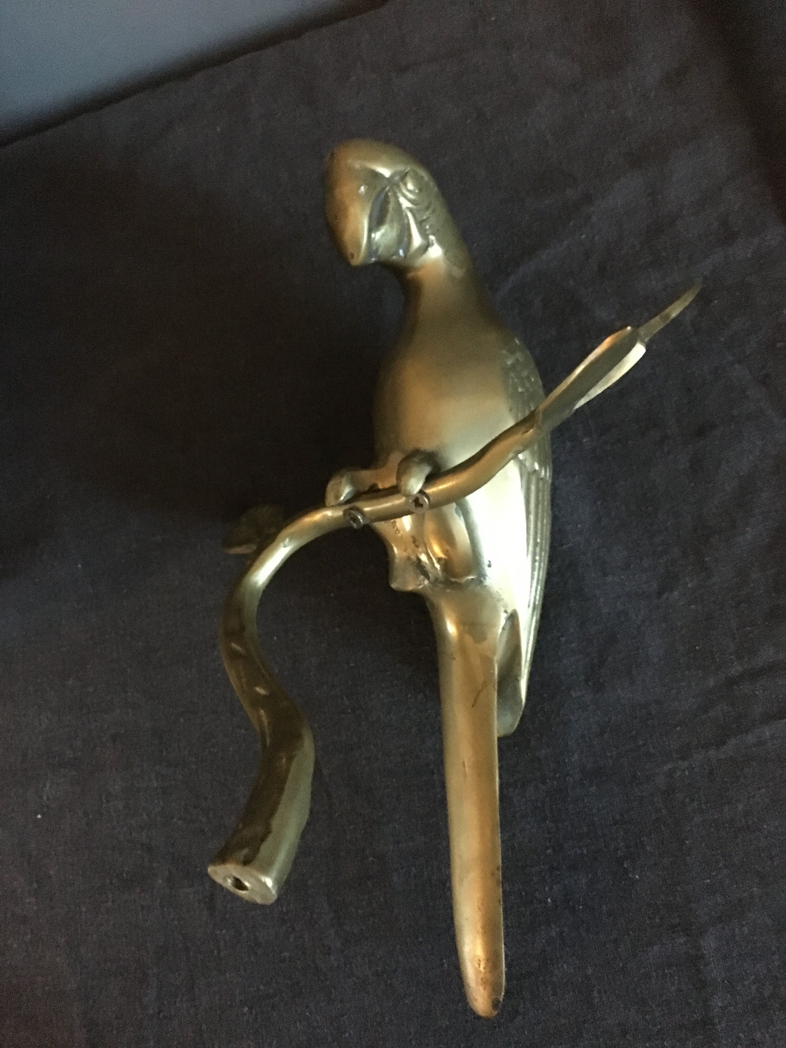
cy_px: 524
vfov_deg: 61.7
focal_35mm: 29
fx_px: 878
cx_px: 393
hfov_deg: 48.2
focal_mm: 4.15
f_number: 2.2
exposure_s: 1/17
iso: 1250
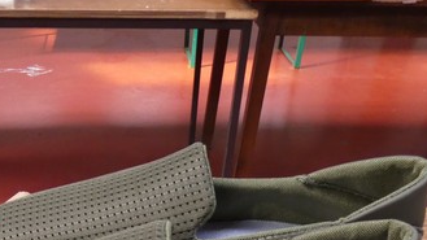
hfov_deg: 42.4
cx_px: 146
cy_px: 330
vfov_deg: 21.9
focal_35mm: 48
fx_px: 543
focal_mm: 3.6
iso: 320
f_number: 2.8
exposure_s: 1/125
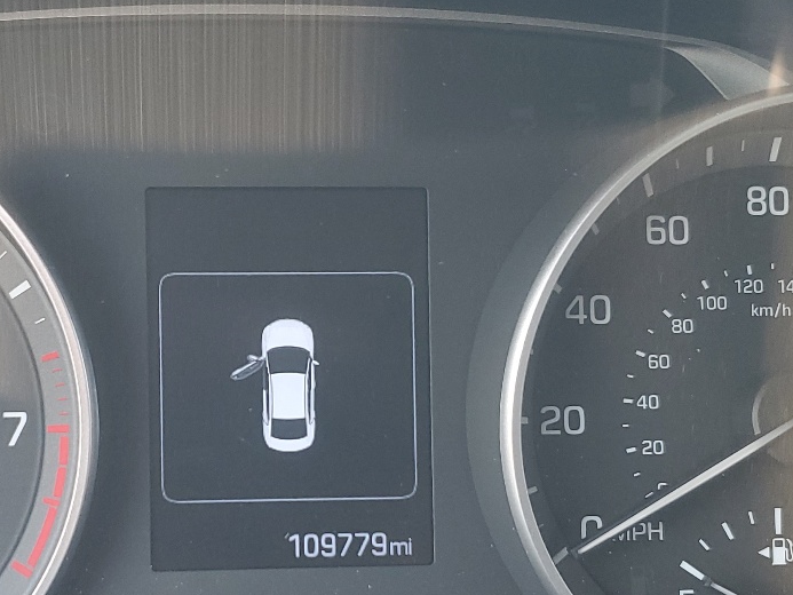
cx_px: 284
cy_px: 446
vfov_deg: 24.2
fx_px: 1375
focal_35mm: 60
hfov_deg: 32.0
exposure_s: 1/60.2
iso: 78
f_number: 1.5
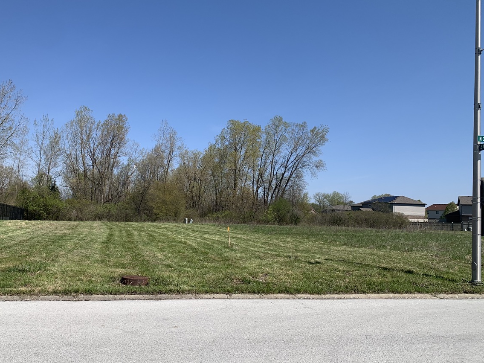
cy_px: 191
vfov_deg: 42.9
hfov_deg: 55.0
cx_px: 194
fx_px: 461
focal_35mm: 33
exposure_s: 1/3185
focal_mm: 4.25
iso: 25
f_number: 1.8
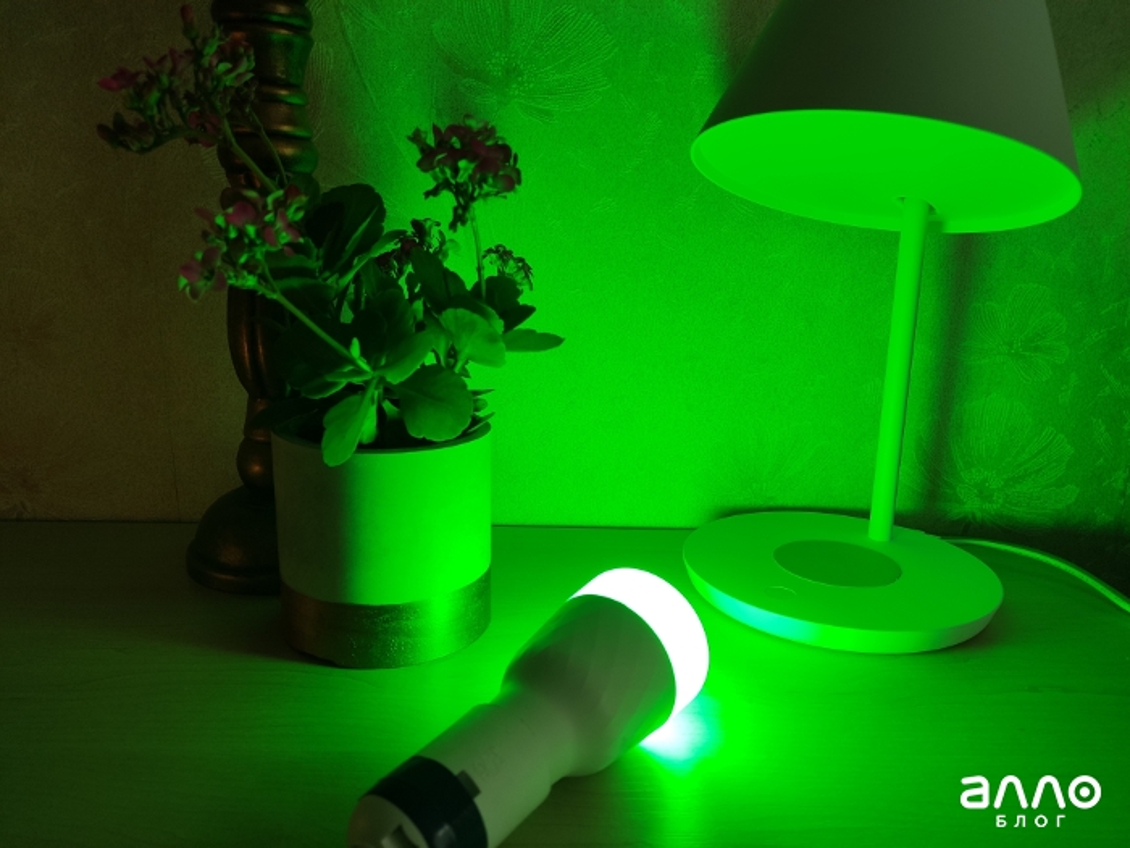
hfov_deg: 67.3
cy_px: 424
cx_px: 565
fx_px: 849
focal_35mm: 26
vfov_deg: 53.1
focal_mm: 4.75
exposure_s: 1/100
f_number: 1.75
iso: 120
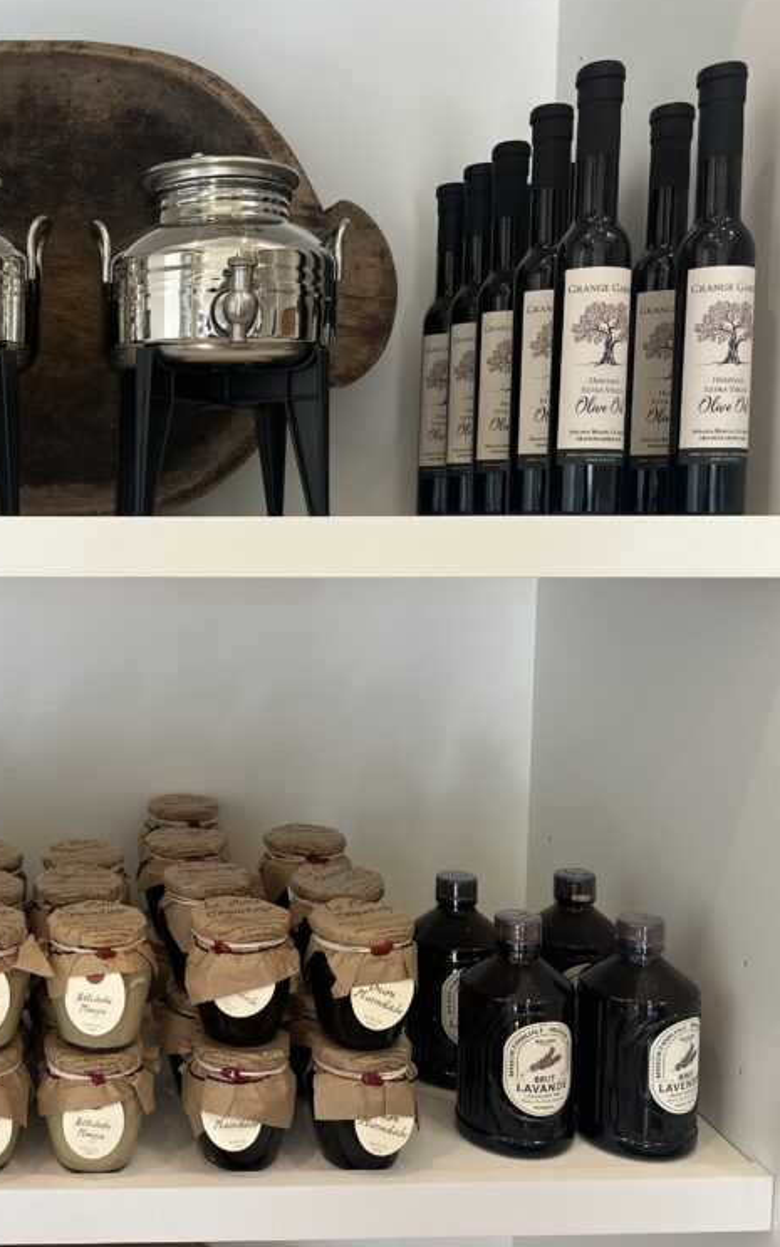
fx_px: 1190
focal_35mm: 35
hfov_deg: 34.0
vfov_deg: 55.3
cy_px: 605
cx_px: 57
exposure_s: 1/120
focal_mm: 6.86
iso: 100
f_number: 1.78
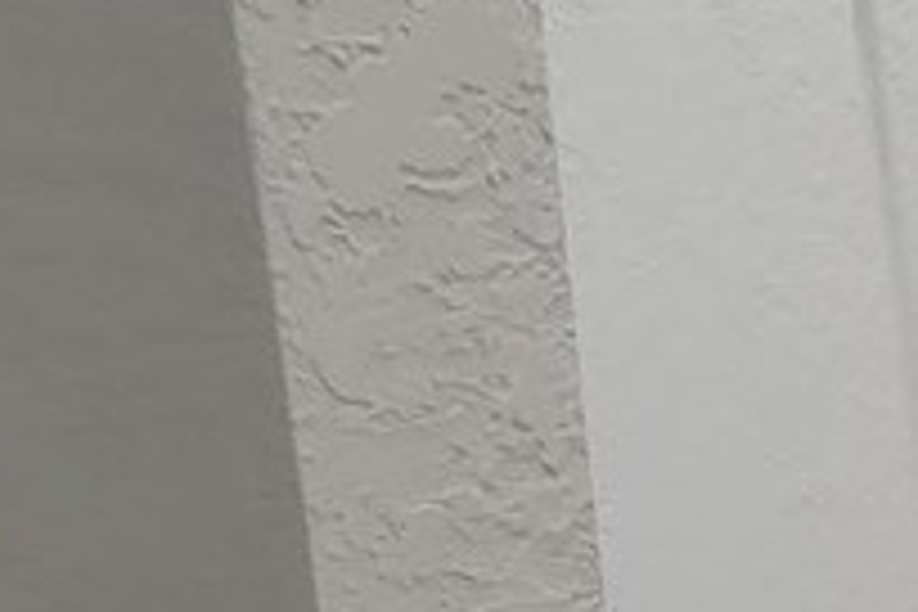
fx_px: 1734
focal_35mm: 68
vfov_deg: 18.8
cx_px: 1953
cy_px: 760
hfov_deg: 17.6
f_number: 2.2
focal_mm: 2.2
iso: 64
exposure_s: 1/60
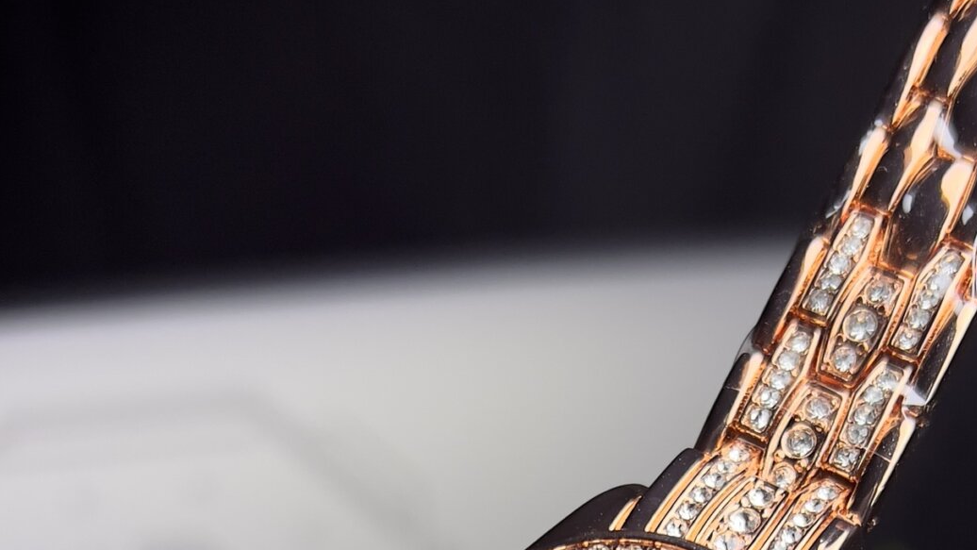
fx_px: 1814
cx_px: 603
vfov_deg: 15.8
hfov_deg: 30.0
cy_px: 822
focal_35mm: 70
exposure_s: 1/282
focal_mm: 5.7
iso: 40
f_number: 1.5
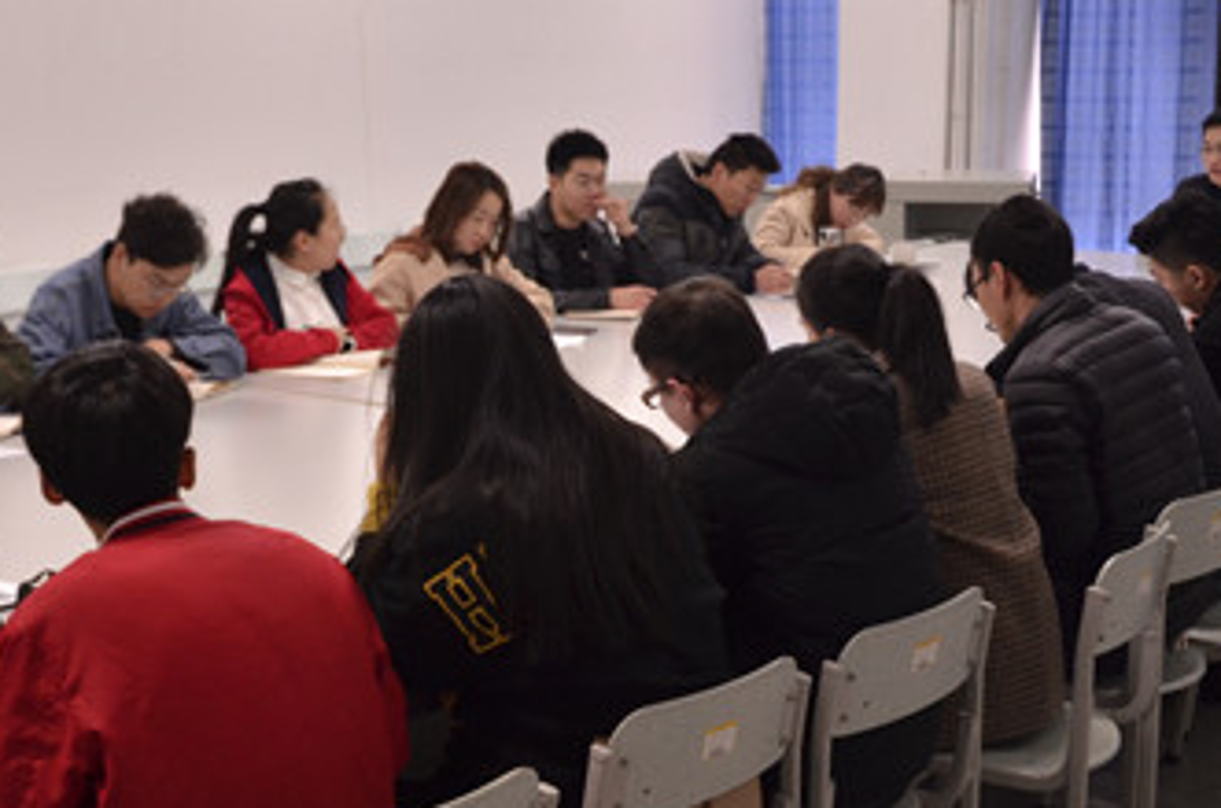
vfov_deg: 22.2
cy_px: 419
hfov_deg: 32.7
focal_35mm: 61
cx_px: 391
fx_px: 2063
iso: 500
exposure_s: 1/60
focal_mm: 21
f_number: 4.5
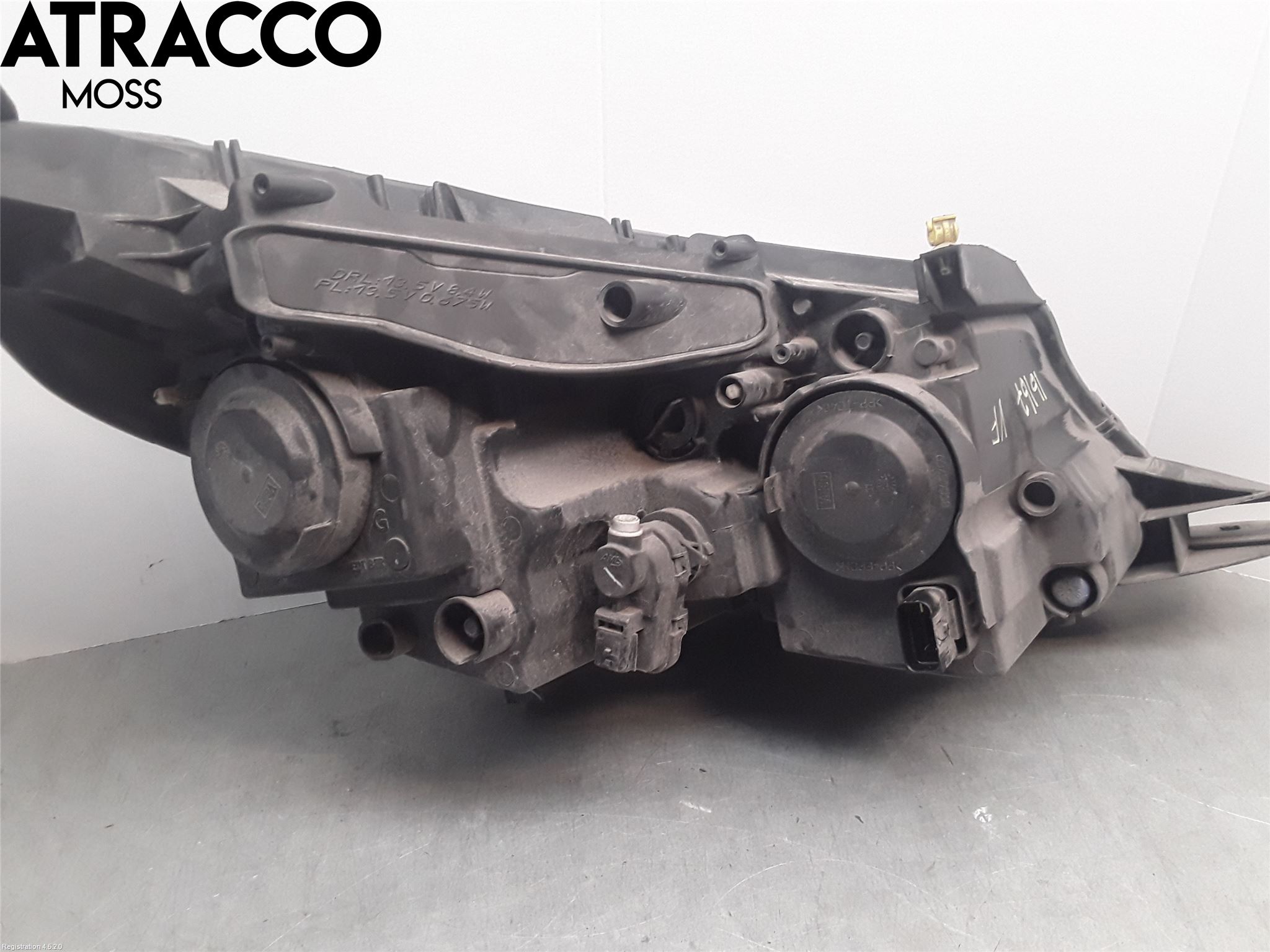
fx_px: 1027
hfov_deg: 63.4
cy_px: 476
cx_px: 635
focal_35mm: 28
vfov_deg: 49.7
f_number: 1.9
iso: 100
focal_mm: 2.91
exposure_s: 1/100
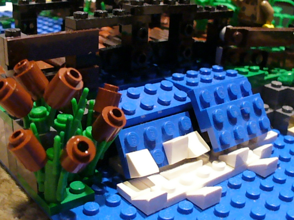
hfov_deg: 50.1
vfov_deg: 38.7
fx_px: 314
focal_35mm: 37
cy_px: 110
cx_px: 147
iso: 1250
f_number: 2.8
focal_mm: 6.1
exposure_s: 1/30
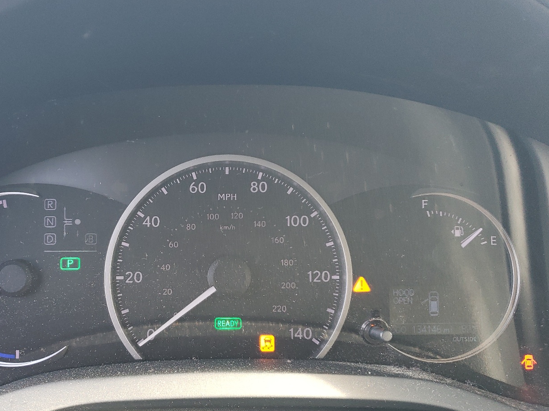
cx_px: 200
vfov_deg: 41.7
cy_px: 233
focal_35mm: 34
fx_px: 539
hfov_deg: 53.3
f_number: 1.5
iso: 112
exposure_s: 1/50
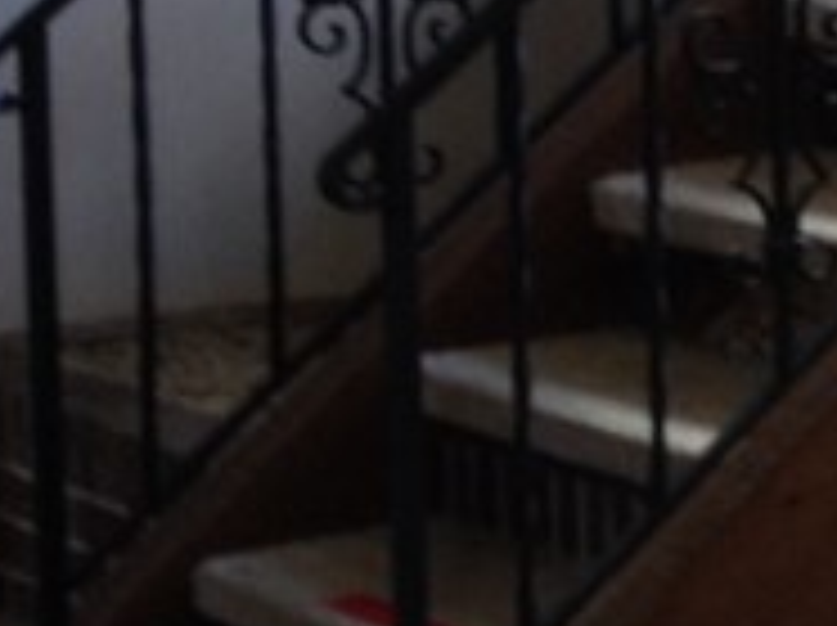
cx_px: 2092
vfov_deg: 7.7
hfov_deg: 9.1
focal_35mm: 193
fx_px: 4661
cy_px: 180
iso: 80
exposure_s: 1/20
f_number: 2.4
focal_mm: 4.28
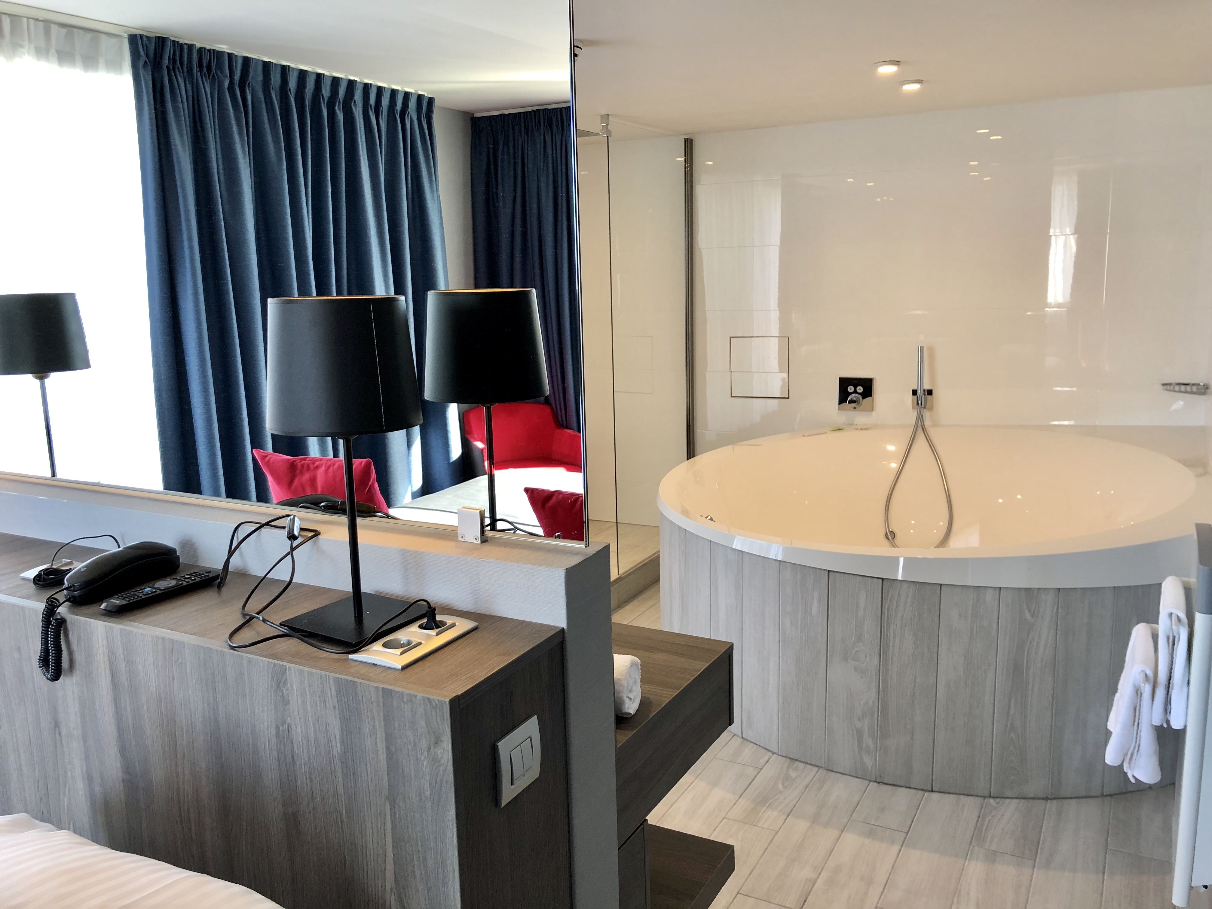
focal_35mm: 28
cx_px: 606
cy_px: 454
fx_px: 980
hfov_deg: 63.4
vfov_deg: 49.7
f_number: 1.8
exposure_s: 1/33
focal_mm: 4
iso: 25
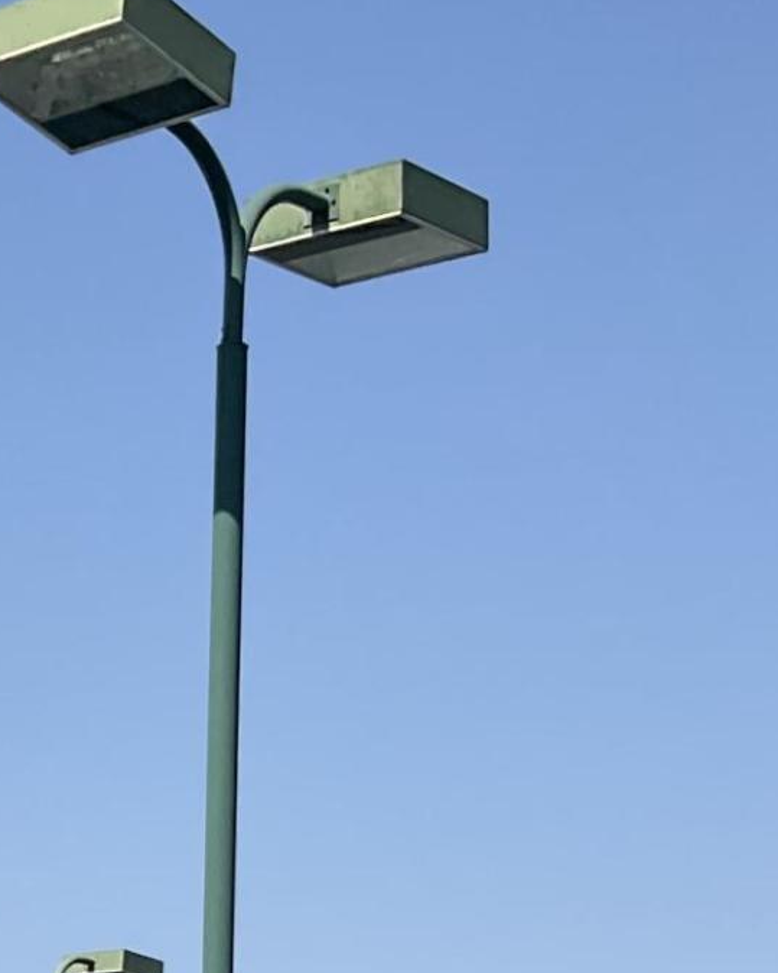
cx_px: -484
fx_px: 3483
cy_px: 1536
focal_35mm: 121
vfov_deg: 14.6
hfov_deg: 12.0
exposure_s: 1/1786
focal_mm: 3
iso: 16
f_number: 1.8
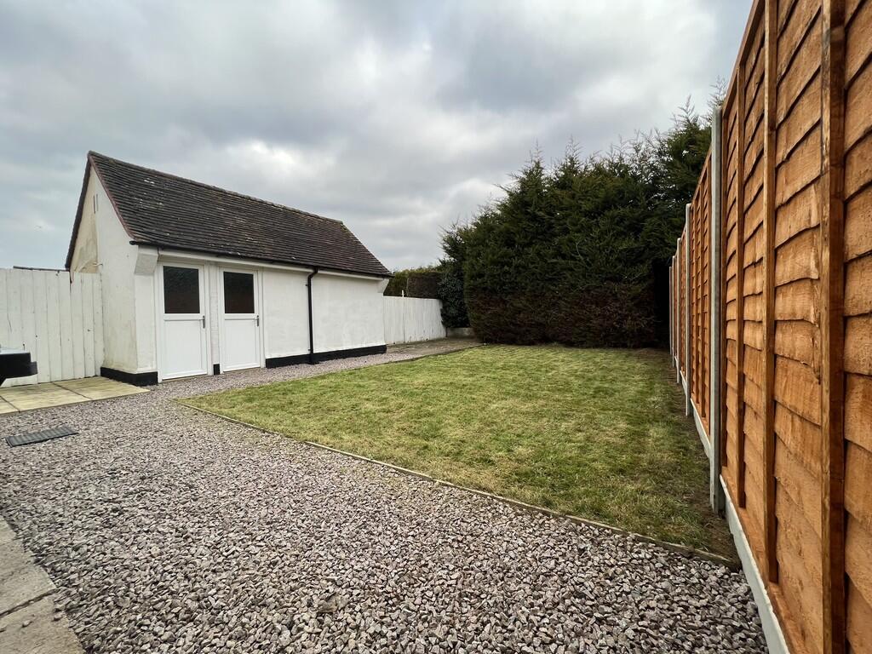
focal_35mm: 13
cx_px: 436
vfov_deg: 89.9
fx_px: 327
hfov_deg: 106.2
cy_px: 327
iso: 32
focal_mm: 1.57
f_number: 1.8
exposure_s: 1/266
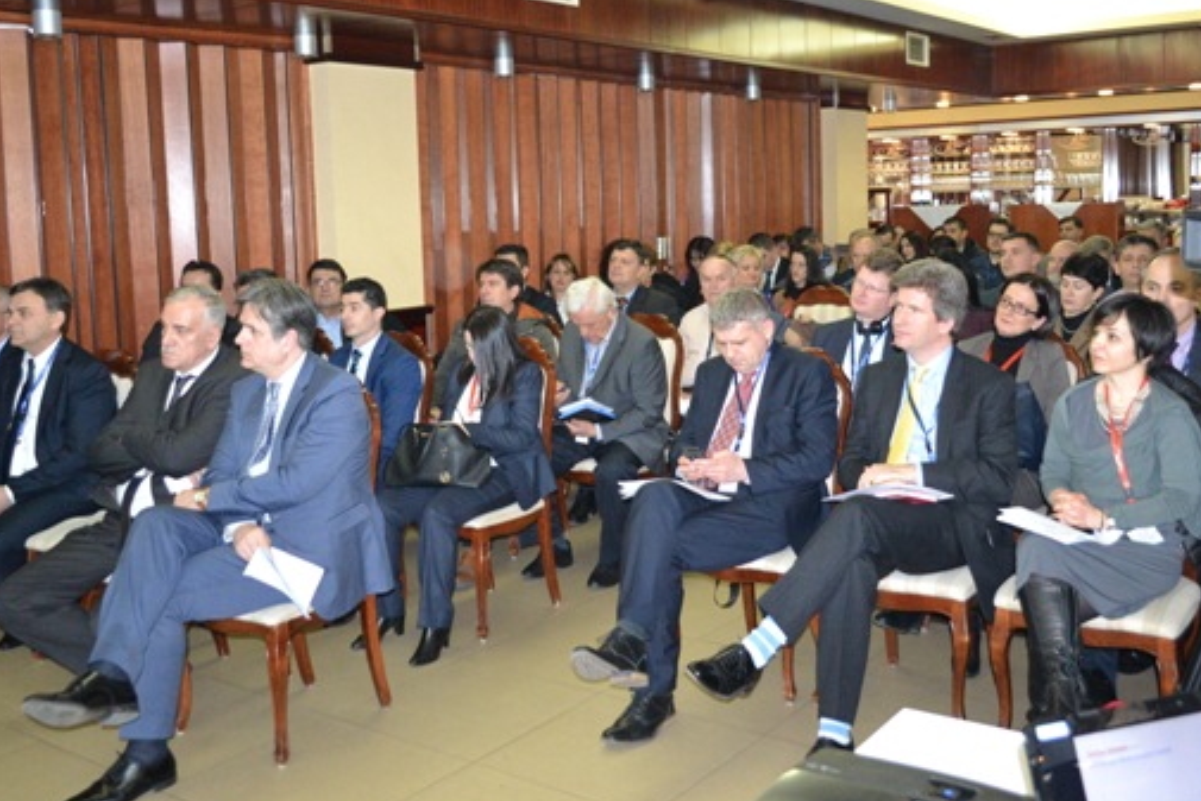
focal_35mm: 38
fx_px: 1268
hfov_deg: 50.7
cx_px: 595
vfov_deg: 34.9
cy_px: 308
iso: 3200
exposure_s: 1/60
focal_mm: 20
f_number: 3.8
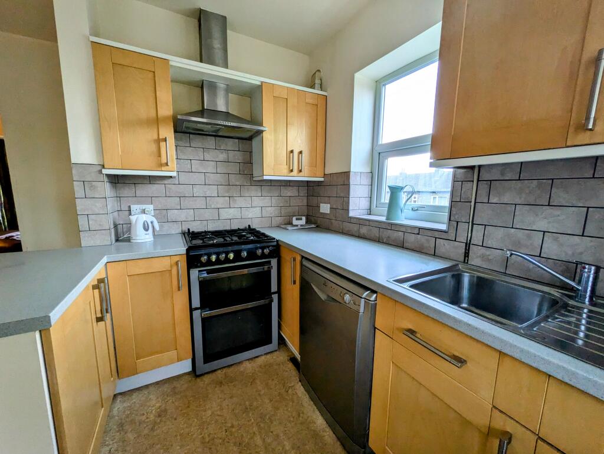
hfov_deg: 102.0
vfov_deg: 85.7
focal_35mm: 14
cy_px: 227
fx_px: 244
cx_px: 302
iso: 153
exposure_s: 1/100
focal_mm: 1.83
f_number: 2.2
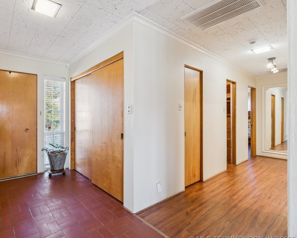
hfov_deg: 84.3
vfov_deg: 73.8
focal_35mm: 18
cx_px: 107
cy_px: 120
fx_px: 158
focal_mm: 10
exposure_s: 1/13
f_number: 6.3
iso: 200
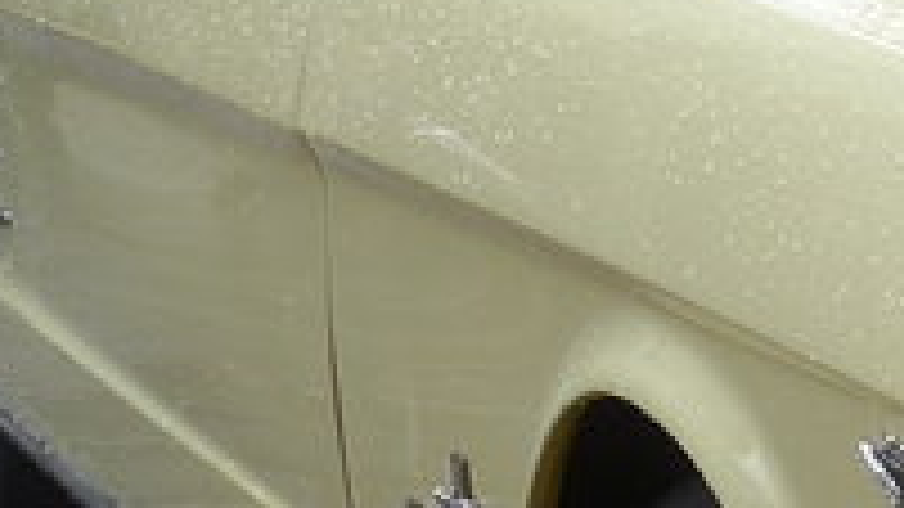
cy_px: 229
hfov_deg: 9.2
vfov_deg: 5.5
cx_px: 1817
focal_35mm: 221
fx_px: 5297
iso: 80
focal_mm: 7
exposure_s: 1/1300
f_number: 2.8
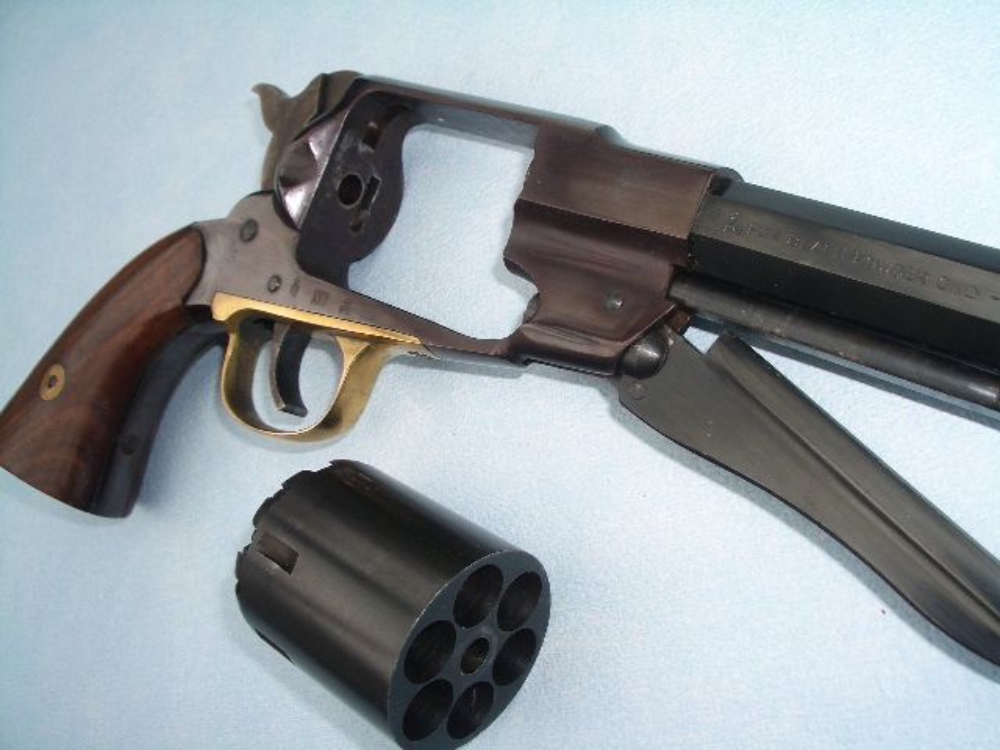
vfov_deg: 40.7
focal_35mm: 35
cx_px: 500
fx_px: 1011
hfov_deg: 52.6
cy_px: 375
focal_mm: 5.8
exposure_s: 1/30
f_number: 4.3
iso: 80
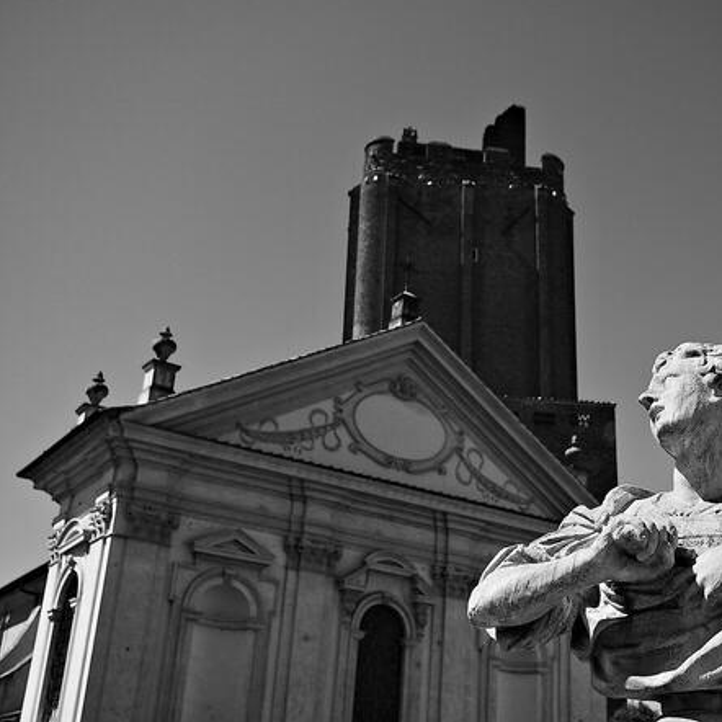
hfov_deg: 35.0
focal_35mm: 48
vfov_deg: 35.4
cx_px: 488
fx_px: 1133
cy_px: 359
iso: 200
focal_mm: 20
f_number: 3.5
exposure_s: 1/2500
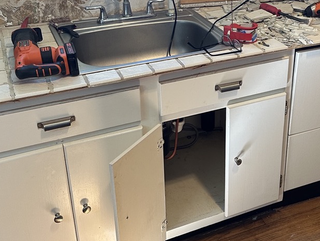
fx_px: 462
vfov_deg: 28.9
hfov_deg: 37.8
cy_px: 73
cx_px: 207
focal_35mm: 50
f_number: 1.78
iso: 200
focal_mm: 6.86
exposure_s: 1/60
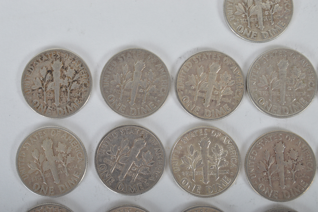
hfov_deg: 24.6
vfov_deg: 16.5
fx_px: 728
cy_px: 106
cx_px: 159
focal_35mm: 82
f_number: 11
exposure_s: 1/160
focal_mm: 55
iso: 400
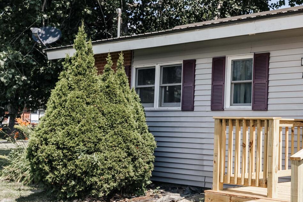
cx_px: 387
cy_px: 88
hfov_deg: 28.0
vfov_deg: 22.6
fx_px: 505
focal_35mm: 60
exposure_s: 1/800
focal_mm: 19
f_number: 8
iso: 125
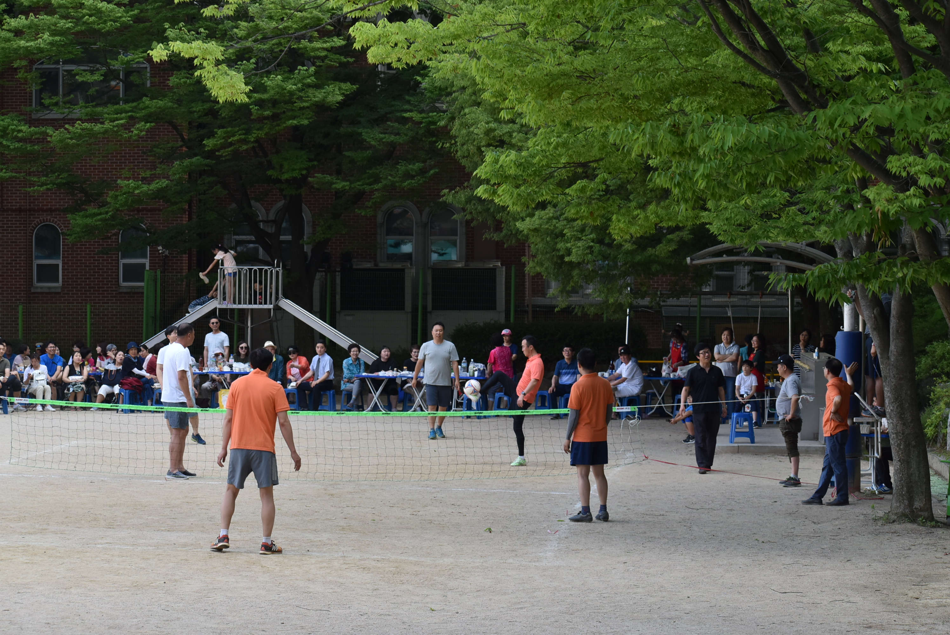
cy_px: 318
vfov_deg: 13.1
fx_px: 2773
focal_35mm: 105
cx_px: 475
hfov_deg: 19.4
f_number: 7.1
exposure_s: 1/200
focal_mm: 70
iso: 400
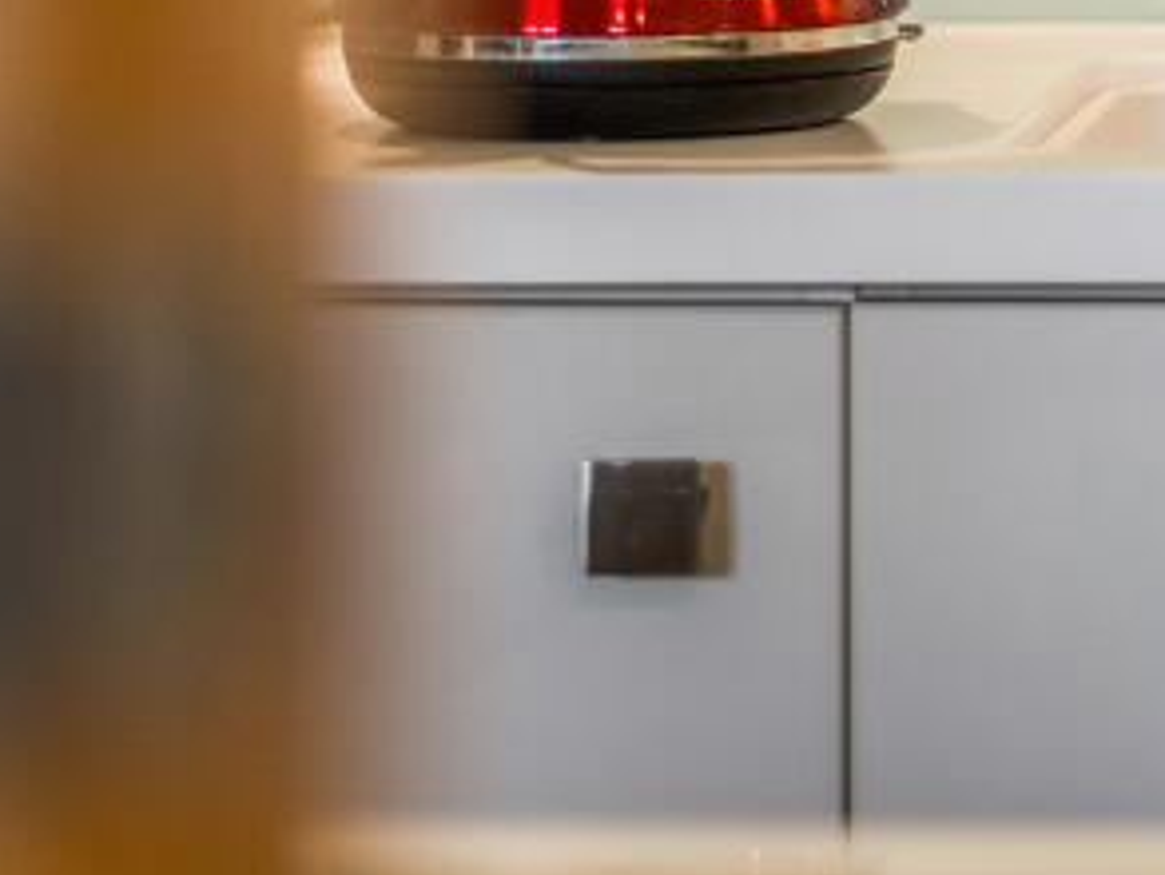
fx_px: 5656
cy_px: -408
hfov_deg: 11.4
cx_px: 1586
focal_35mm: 168
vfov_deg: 8.7
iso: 640
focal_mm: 50
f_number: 1.8
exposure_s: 1/400
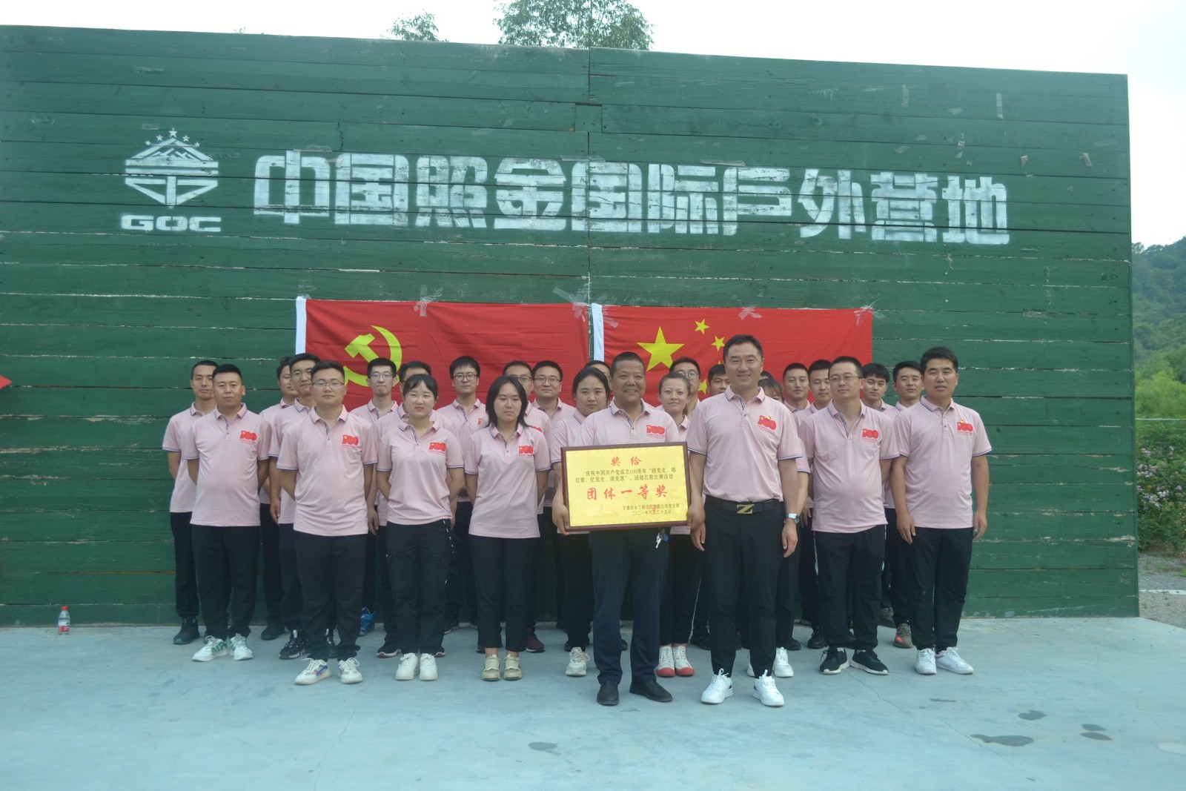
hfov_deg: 61.9
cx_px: 593
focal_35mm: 30
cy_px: 396
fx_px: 988
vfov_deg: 43.6
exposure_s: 1/200
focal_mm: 20
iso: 100
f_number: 3.8
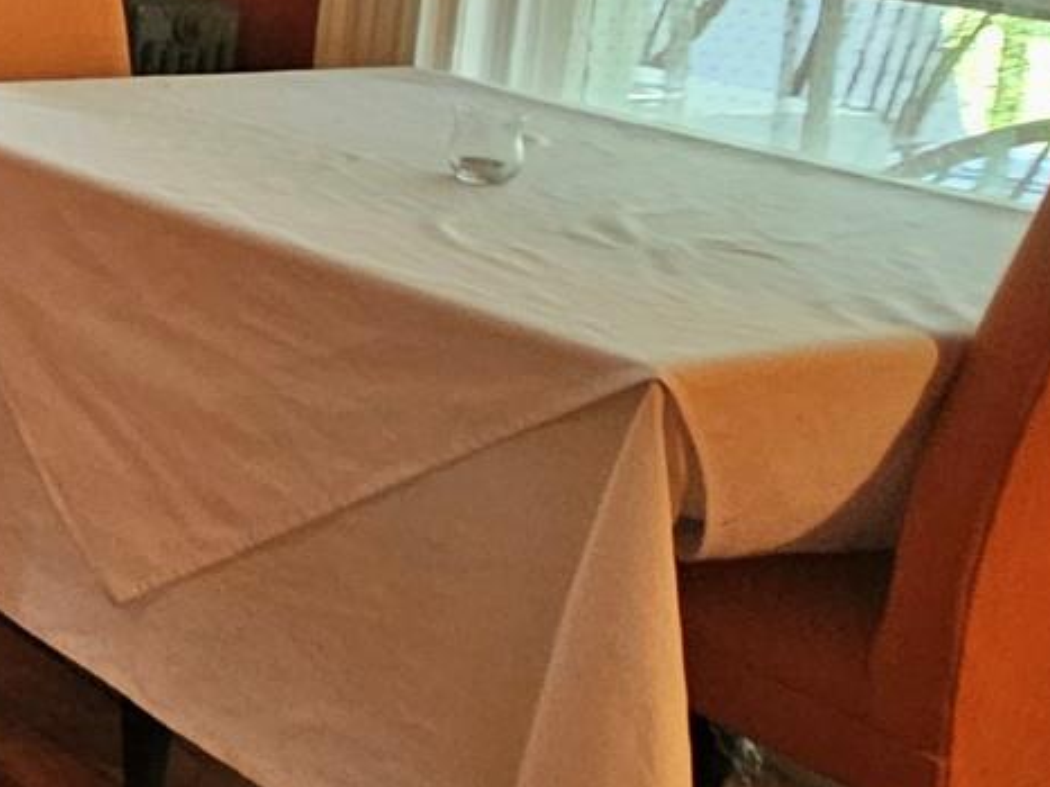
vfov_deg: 23.7
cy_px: -128
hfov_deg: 21.0
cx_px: -895
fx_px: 1729
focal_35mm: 57
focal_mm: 2.2
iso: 400
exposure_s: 1/30
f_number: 2.2
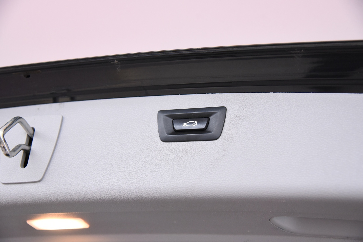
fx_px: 464
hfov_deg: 42.7
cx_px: 182
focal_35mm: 46
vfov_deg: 29.3
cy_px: 121
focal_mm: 46
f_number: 4
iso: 4000
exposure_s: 1/160
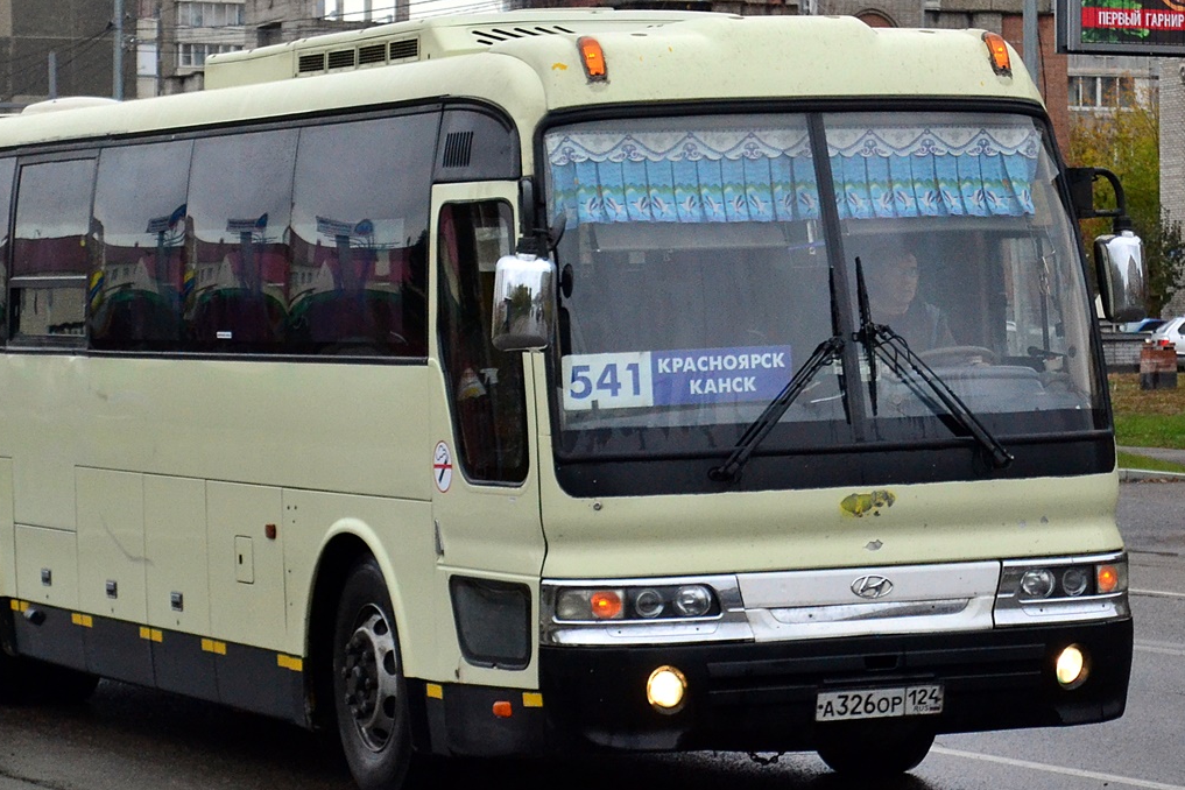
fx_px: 4007
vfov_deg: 11.3
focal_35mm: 122
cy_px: 280
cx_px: 486
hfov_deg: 16.8
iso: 1600
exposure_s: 1/1600
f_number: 5.6
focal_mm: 55
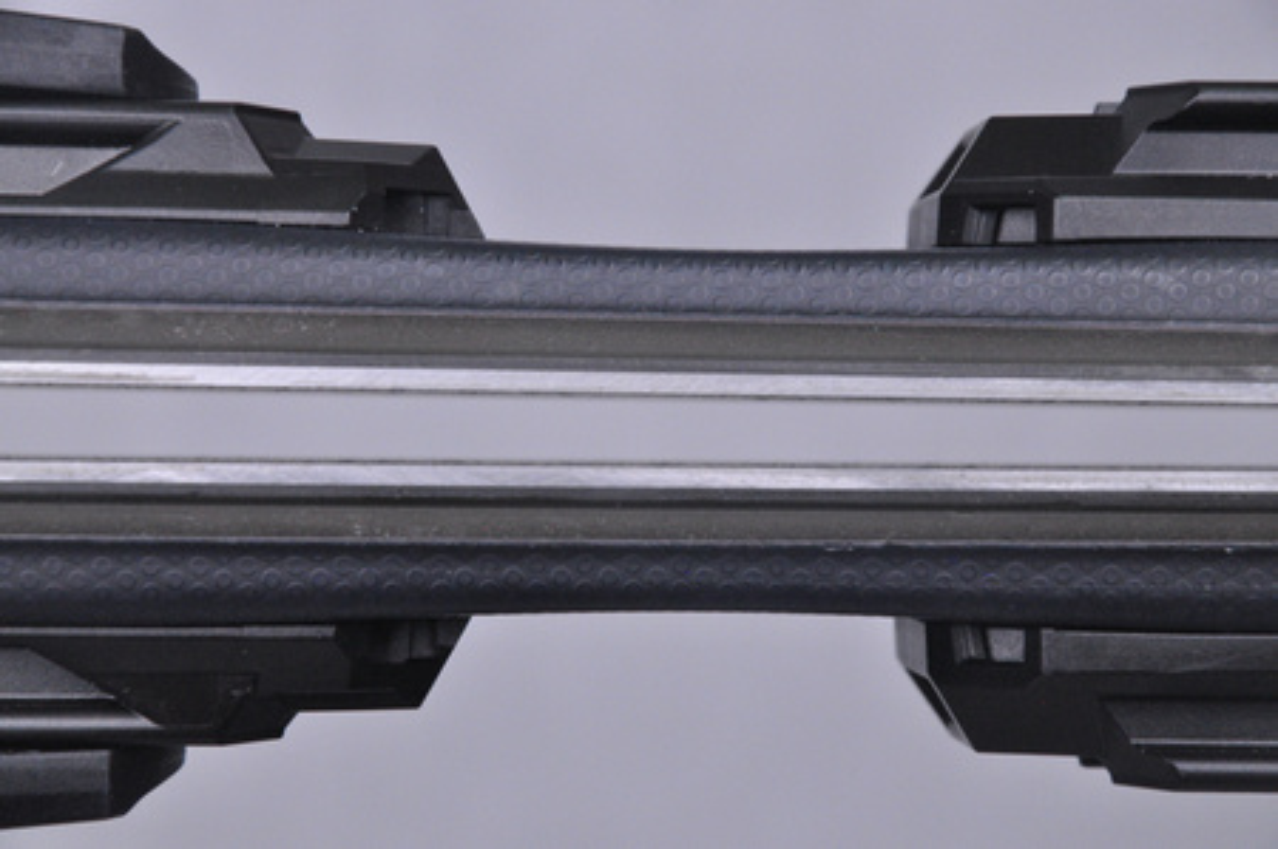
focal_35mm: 158
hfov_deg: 13.1
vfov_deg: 8.7
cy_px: 424
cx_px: 639
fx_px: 5585
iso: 3200
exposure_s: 1/125
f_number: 9.5
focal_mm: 105
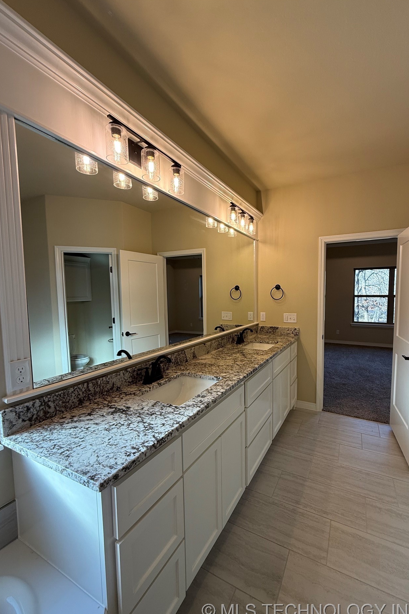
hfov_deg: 76.9
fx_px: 256
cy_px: 313
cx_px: 233
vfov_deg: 100.4
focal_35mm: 15
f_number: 2.2
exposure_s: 1/120
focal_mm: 2.22
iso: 80
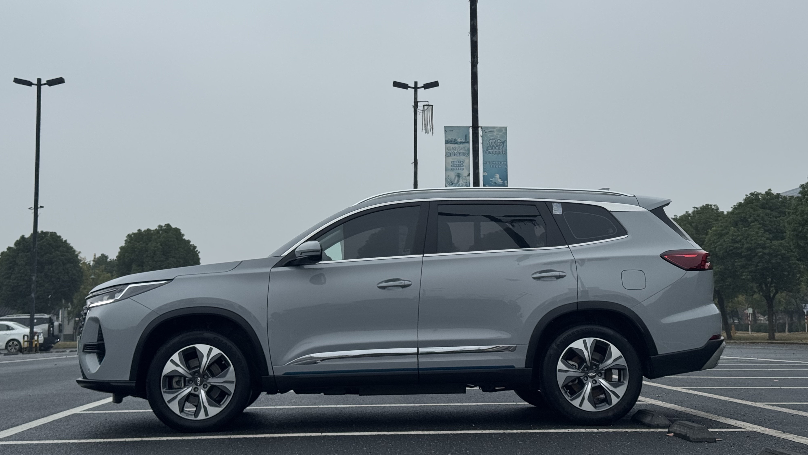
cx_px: 401
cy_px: 156
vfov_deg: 22.6
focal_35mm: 53
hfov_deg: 39.2
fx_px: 1136
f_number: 1.78
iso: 64
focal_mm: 6.76
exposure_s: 1/1770
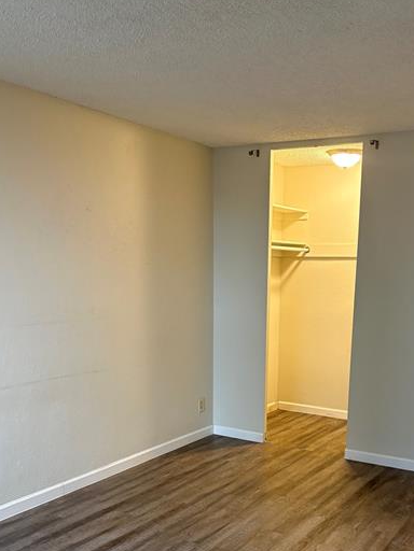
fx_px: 622
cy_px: 399
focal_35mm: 39
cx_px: 256
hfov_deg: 36.6
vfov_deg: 46.5
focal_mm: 5.96
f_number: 1.6
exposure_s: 1/60
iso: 250
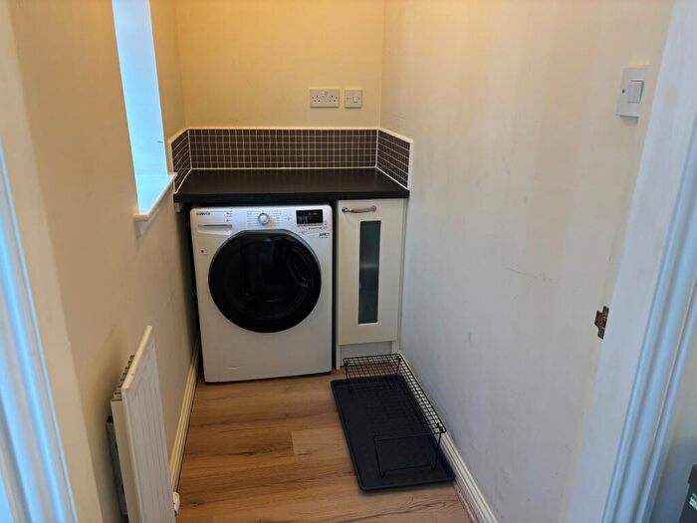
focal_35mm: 26
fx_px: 524
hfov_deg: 67.3
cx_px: 348
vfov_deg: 53.1
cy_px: 262
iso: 125
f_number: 1.6
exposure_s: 1/50
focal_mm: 5.96
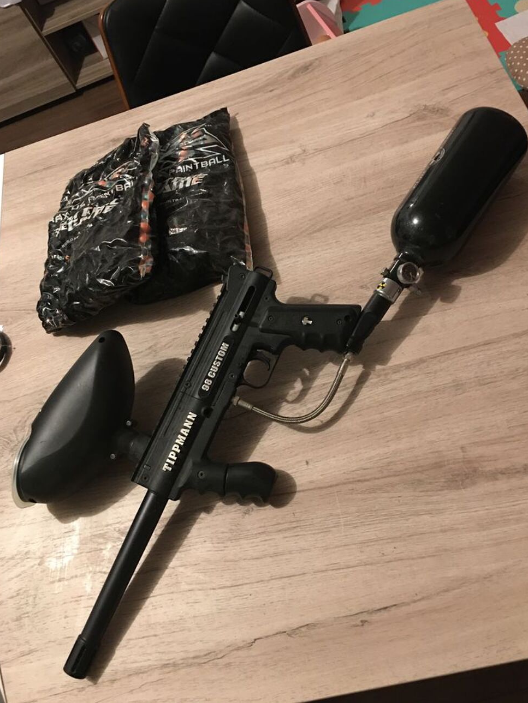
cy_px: 340
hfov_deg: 46.8
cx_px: 262
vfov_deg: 59.9
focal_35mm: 30
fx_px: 610
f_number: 2.2
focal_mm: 4.15
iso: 125
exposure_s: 1/4
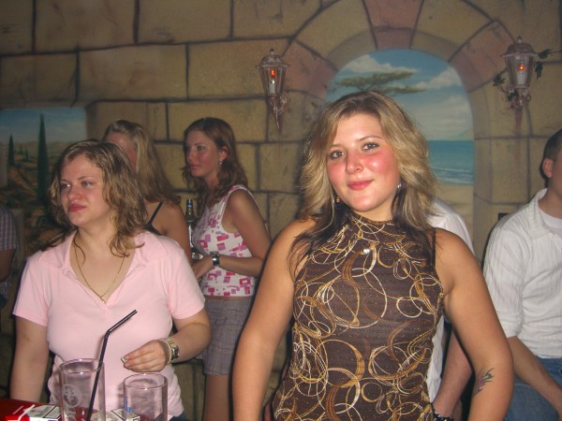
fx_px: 617
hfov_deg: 49.0
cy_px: 210
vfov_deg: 37.7
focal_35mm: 38
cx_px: 281
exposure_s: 1/60
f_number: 2.8
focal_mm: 7.9
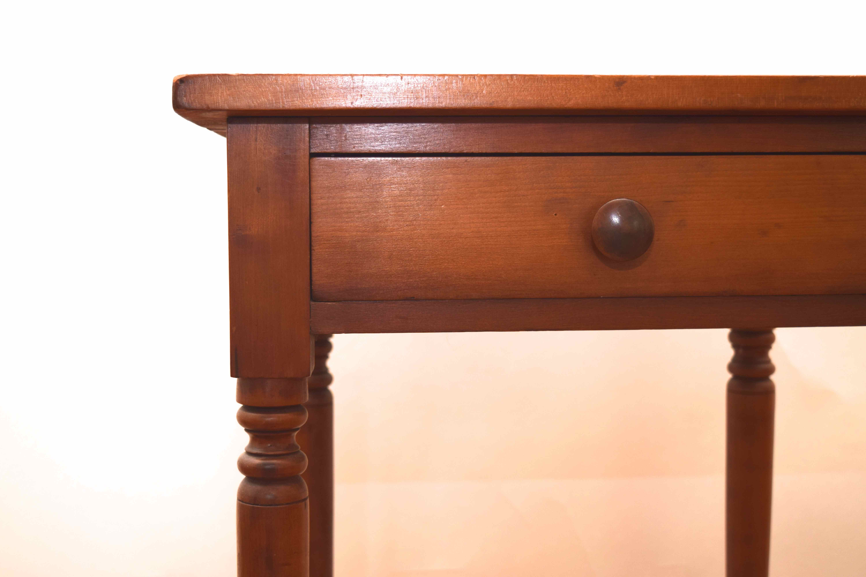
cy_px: 288
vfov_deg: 26.5
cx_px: 433
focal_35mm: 51
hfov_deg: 38.9
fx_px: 1227
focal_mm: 34
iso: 100
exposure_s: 1/60
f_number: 4.5
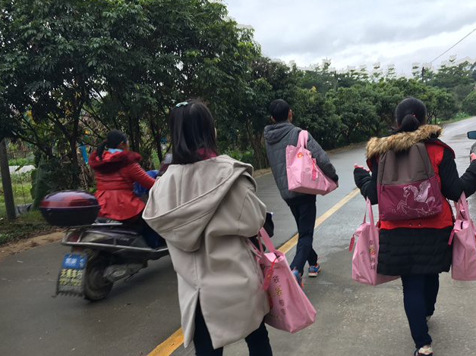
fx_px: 509
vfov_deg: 38.4
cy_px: 223
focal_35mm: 37
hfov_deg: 49.6
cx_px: 301
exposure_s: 1/192
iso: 25
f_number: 2.2
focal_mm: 4.15
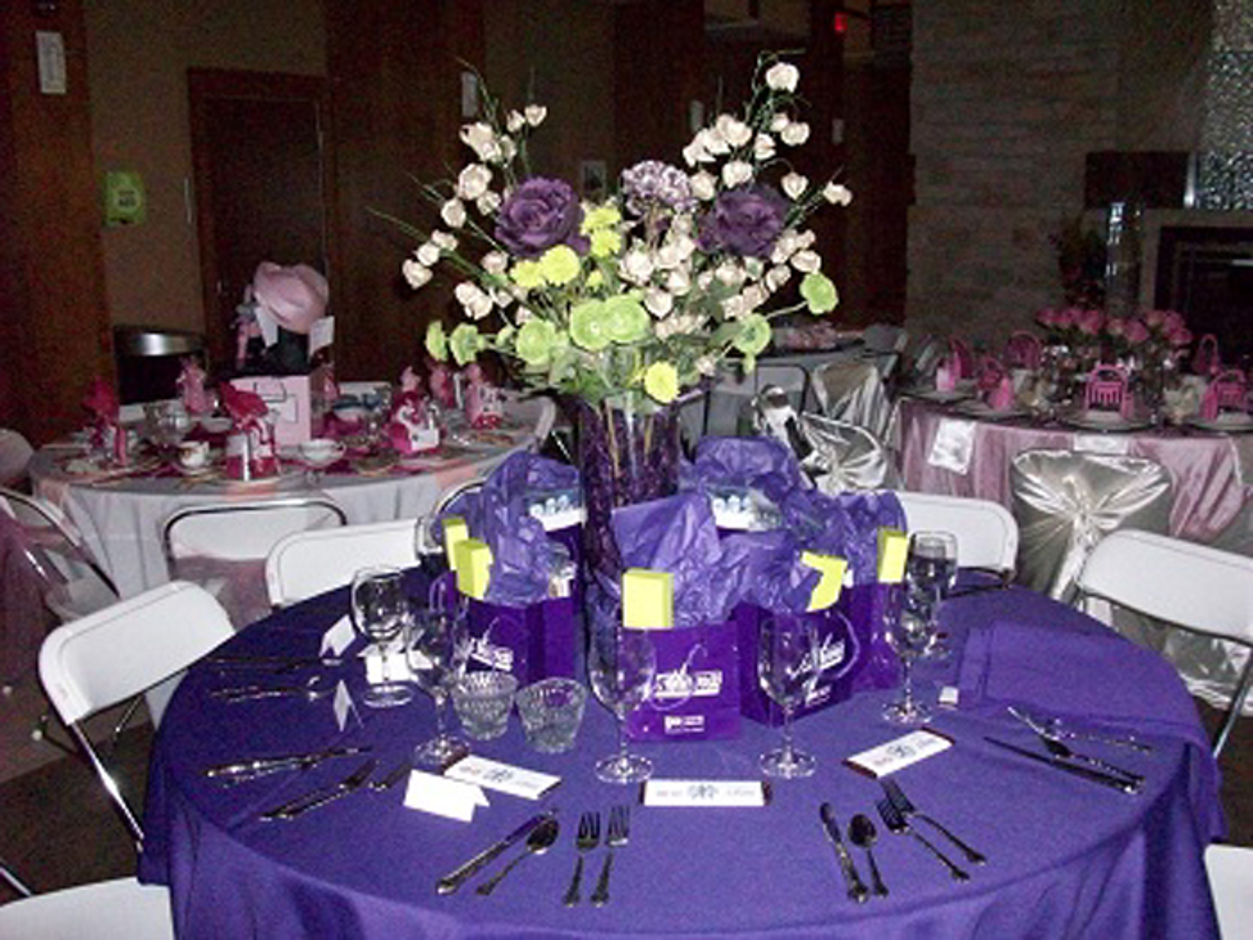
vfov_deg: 41.8
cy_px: 470
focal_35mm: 34
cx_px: 626
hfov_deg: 54.0
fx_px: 1231
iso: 800
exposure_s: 1/128
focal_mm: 5.7
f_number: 2.8
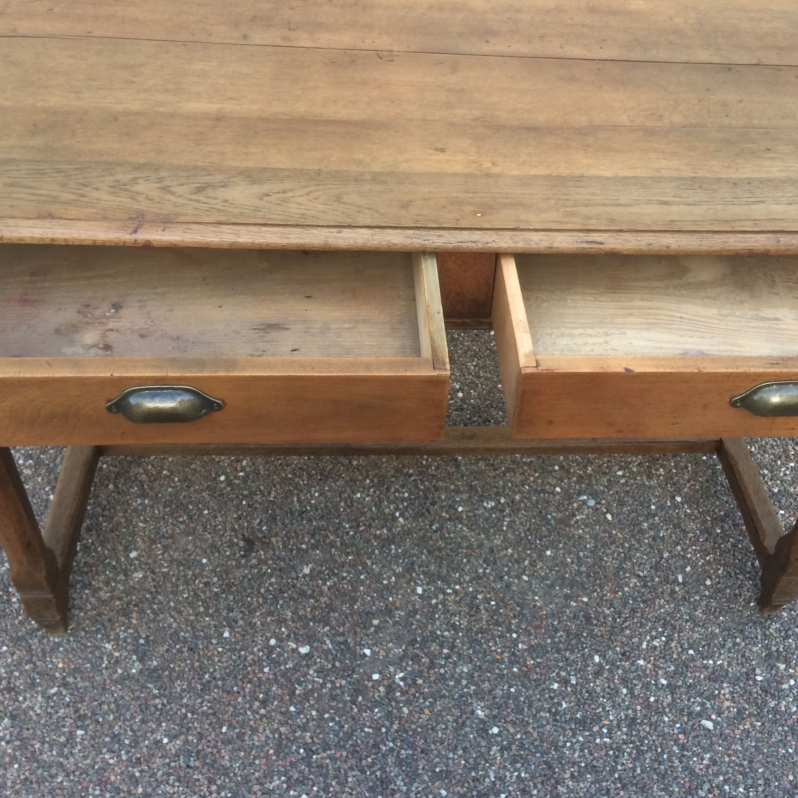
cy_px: 403
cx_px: 463
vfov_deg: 47.2
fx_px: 913
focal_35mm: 35
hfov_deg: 47.0
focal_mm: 4.15
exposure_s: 1/33
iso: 40
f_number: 2.2
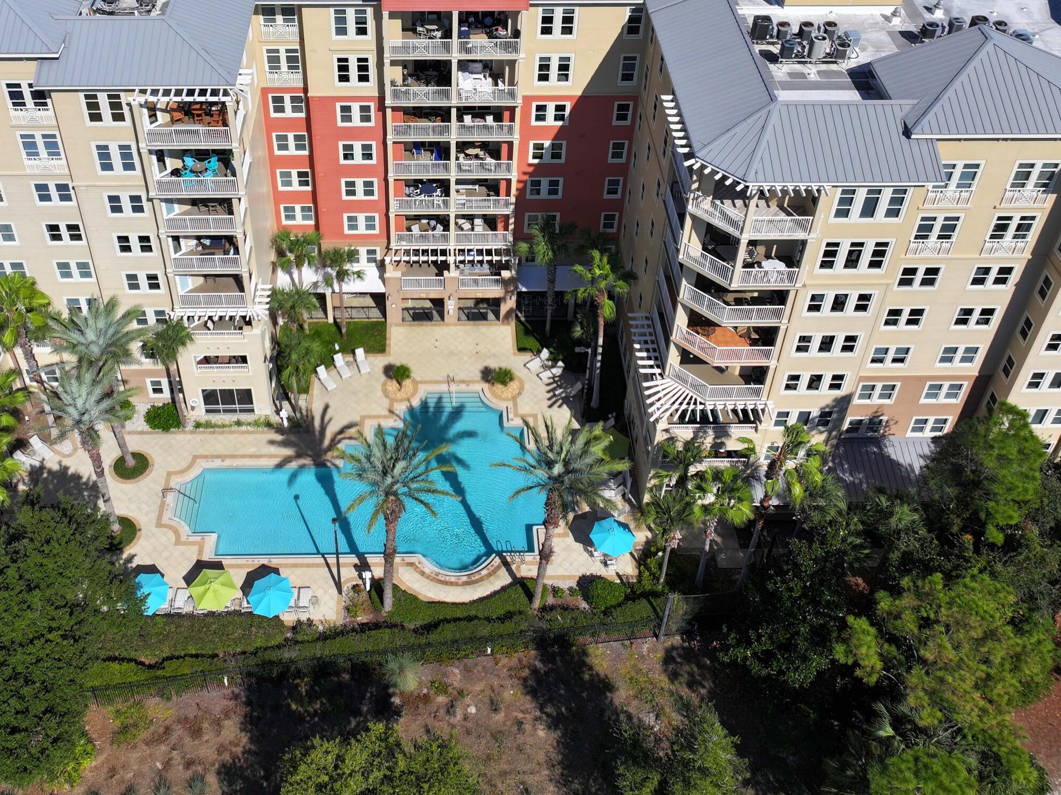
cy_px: 211
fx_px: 1103
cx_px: 436
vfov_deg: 38.7
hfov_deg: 51.1
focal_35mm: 36
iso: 100
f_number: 2.8
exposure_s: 1/3200
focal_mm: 12.29
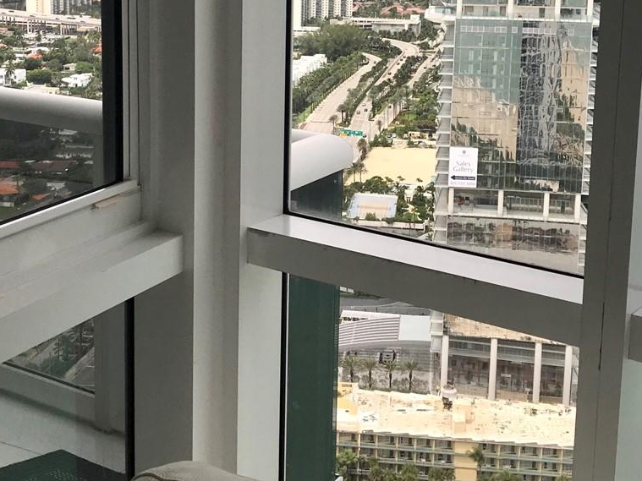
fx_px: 1094
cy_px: 103
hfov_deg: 32.7
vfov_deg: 24.5
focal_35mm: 59
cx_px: 306
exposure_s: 1/1520
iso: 20
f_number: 1.8
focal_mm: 3.99
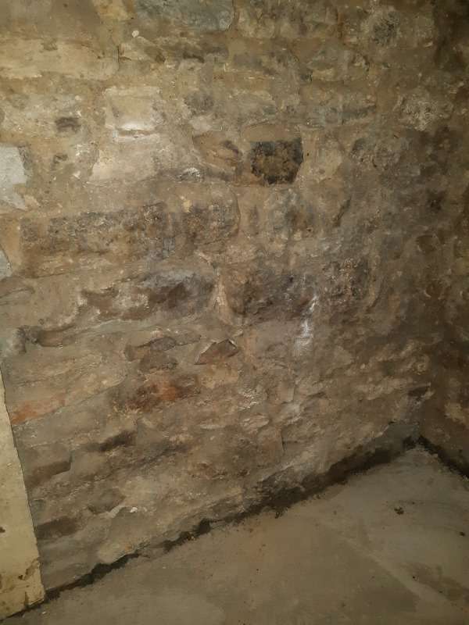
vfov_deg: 67.3
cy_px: 312
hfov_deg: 53.1
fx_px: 470
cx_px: 234
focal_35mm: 26
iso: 200
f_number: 1.7
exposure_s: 1/50
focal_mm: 3.93
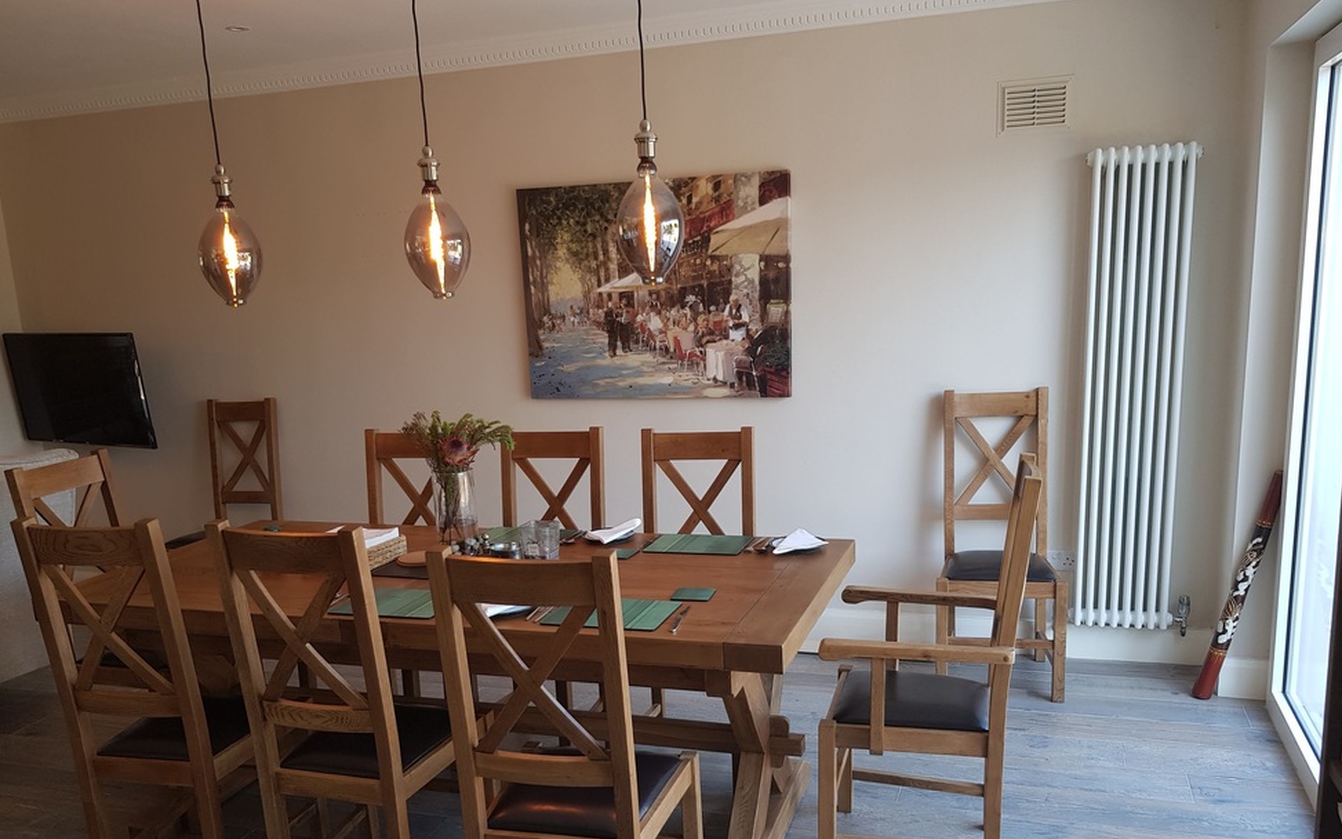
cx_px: 669
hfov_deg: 64.6
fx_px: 1061
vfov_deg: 43.0
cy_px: 493
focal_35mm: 29
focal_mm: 4.2
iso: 40
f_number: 1.7
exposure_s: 1/50
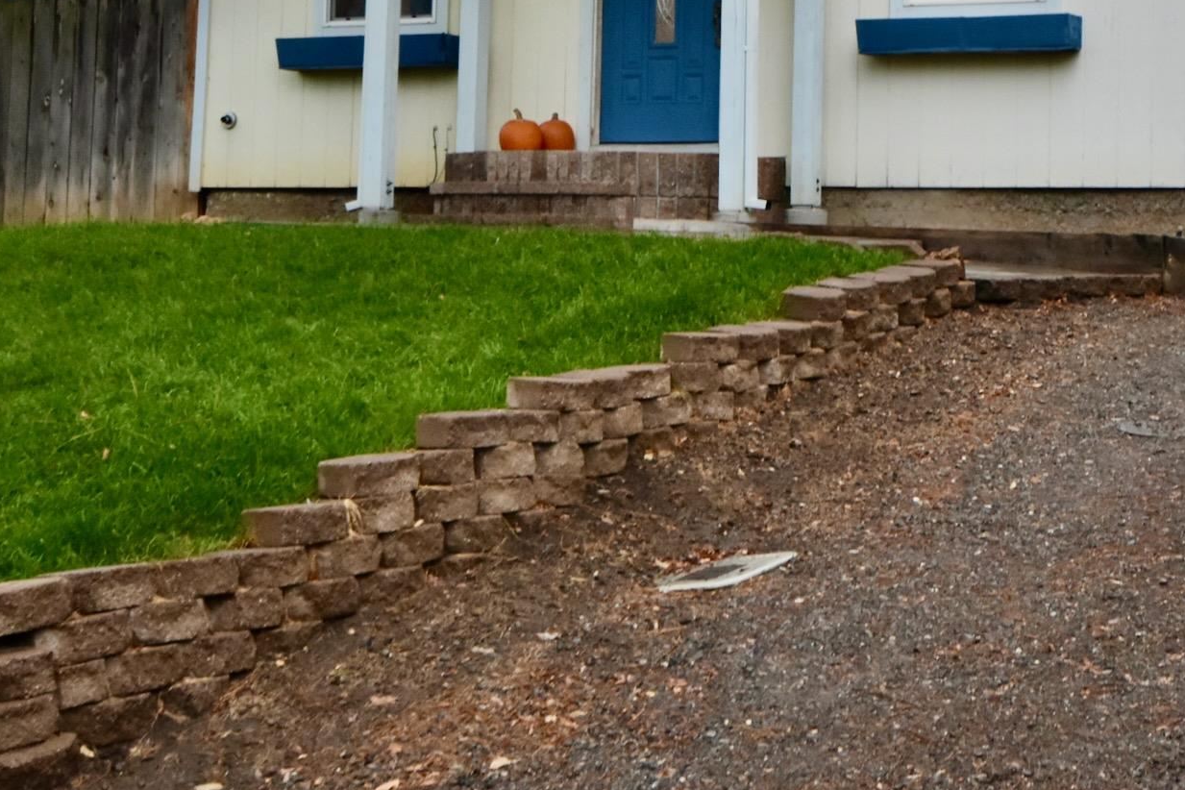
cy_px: 72
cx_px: 781
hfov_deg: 27.6
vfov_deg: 18.4
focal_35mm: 73
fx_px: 2403
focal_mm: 24
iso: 800
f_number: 5
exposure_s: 1/60
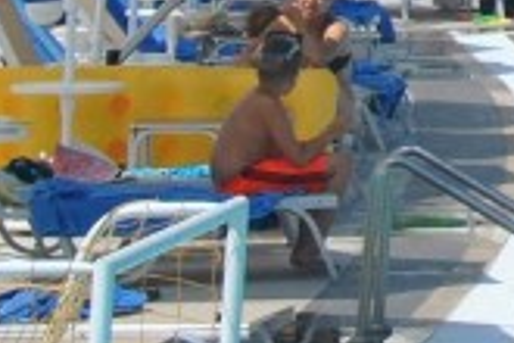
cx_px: 1522
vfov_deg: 2.7
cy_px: -723
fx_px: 7153
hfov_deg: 4.0
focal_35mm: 501
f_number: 9
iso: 100
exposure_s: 1/320
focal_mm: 48
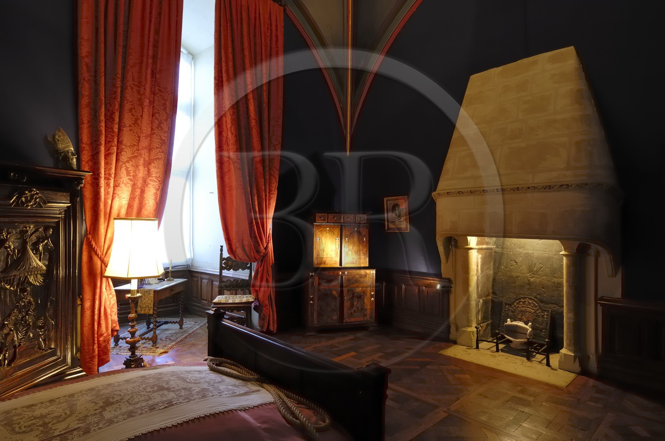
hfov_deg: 85.5
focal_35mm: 20
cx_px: 332
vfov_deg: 63.1
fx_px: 360
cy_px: 220
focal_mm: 13
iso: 100
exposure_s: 1.5
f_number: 8
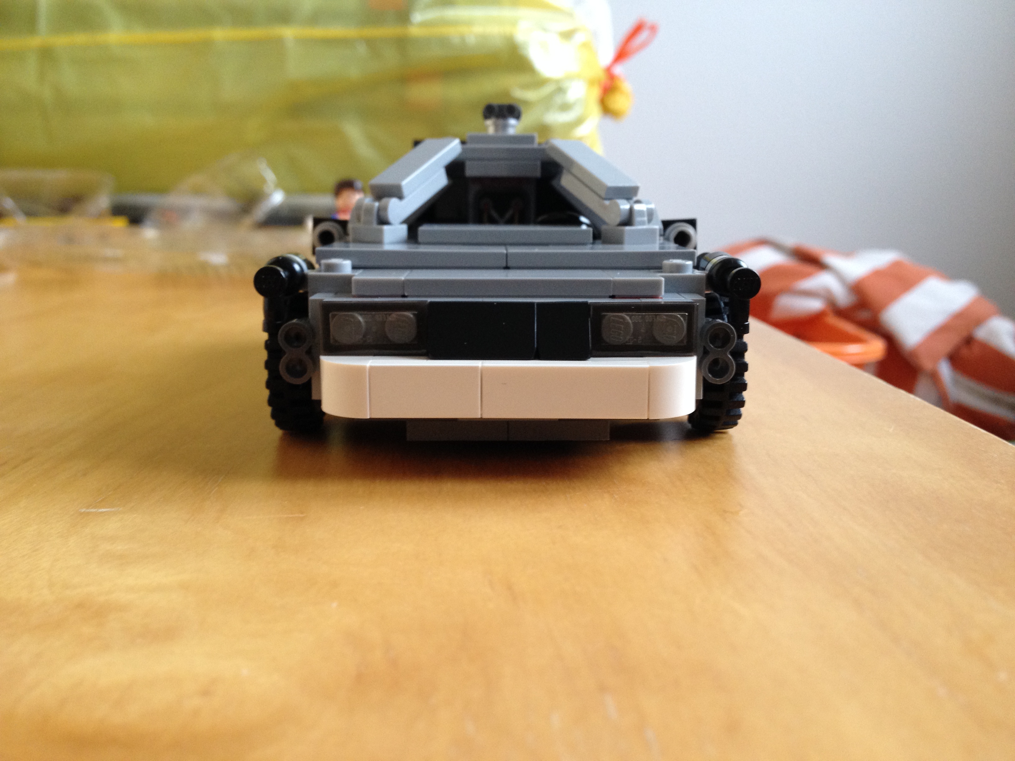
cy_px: 380
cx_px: 508
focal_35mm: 35
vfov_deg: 40.7
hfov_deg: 52.6
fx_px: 1026
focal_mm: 4.28
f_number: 2.4
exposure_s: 1/20
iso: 125
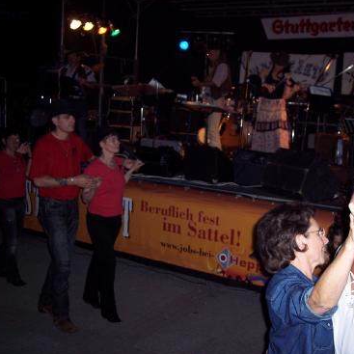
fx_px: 544
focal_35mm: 47
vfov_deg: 36.1
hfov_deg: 35.9
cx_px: 216
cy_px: 177
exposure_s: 1/60
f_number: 2.8
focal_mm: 8
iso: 100
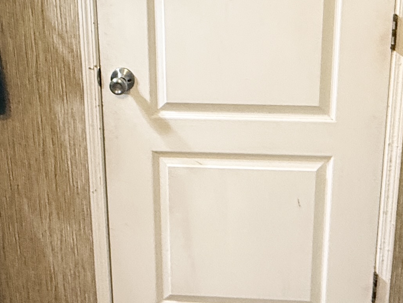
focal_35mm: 55
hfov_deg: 34.9
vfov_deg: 26.2
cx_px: 219
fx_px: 640
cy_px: 69
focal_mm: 2.22
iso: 250
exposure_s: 1/60
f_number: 2.2
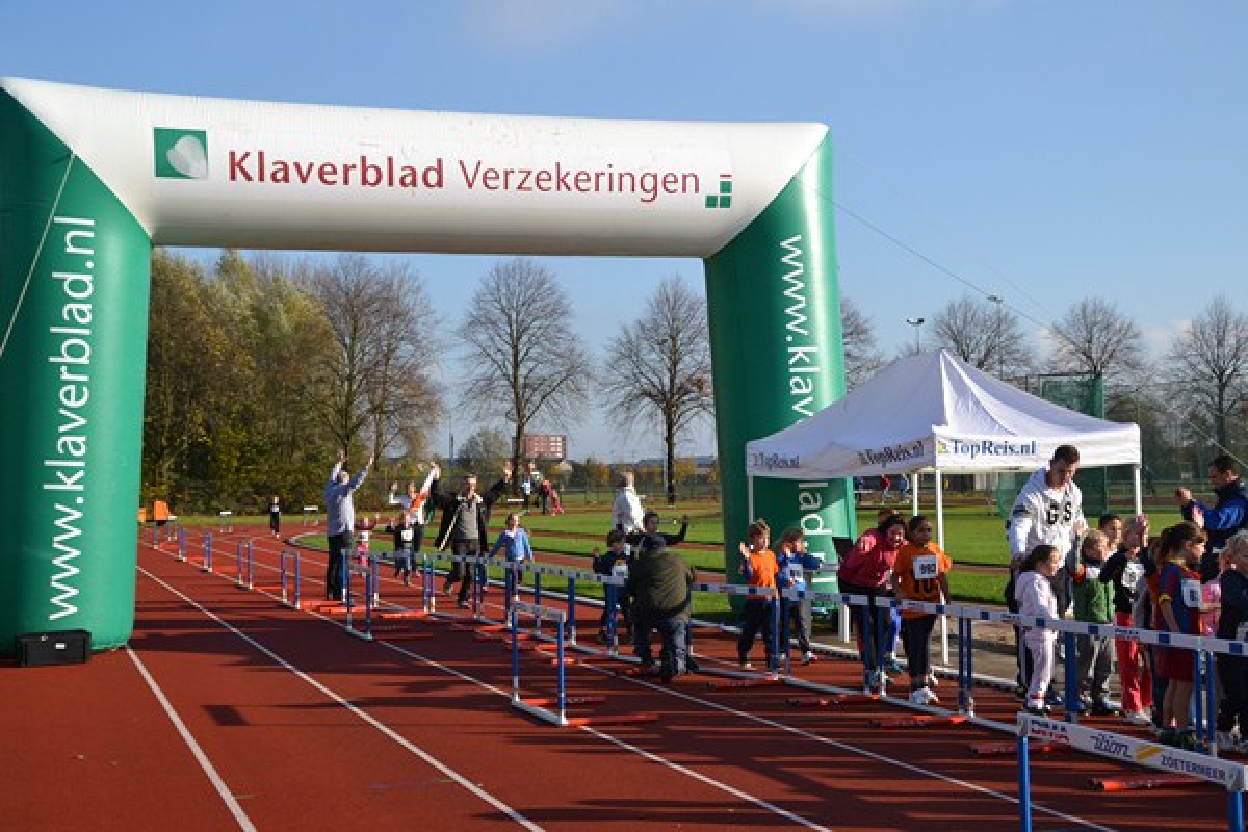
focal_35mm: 48
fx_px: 1664
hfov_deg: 41.1
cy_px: 416
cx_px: 624
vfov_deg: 28.1
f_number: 5.6
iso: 400
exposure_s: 1/1600
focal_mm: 32
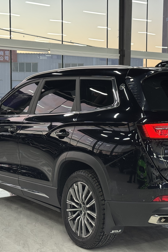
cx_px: 118
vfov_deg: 30.1
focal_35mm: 67
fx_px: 469
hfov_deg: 20.2
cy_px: 127
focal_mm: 6.76
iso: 125
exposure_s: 1/100
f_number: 1.78
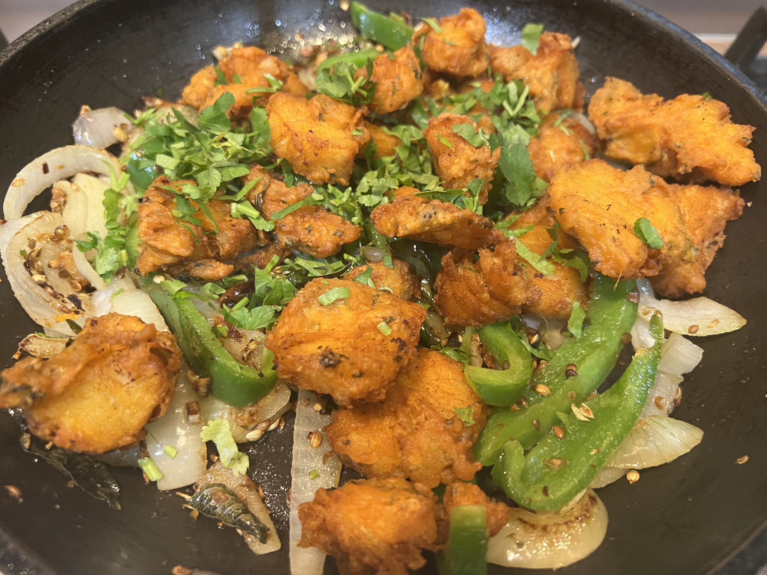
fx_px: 576
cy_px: 288
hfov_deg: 67.3
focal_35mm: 26
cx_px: 384
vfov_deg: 53.1
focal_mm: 5.7
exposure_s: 1/50
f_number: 1.5
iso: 320
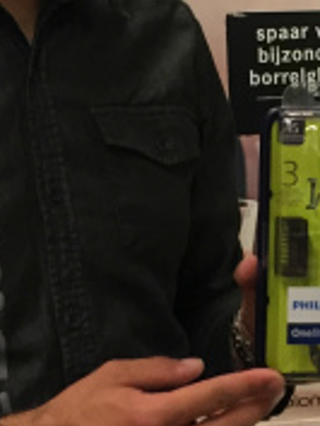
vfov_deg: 14.1
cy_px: 206
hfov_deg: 10.5
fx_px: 1724
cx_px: 313
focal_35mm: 140
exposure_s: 1/33
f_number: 2.2
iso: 64
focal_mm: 4.15
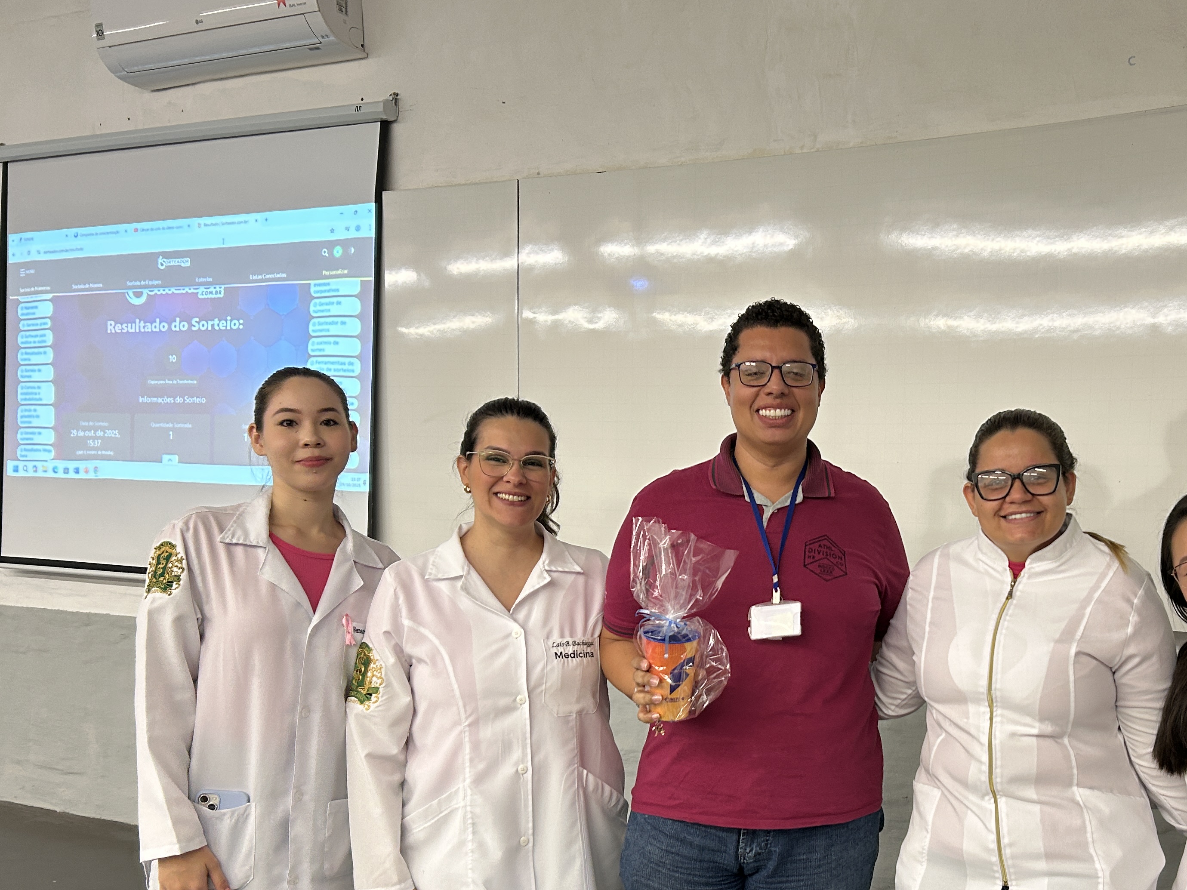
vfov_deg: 37.3
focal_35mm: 38
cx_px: 860
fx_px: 1303
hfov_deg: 47.5
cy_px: 592
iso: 100
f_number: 1.5
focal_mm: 5.7
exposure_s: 1/60
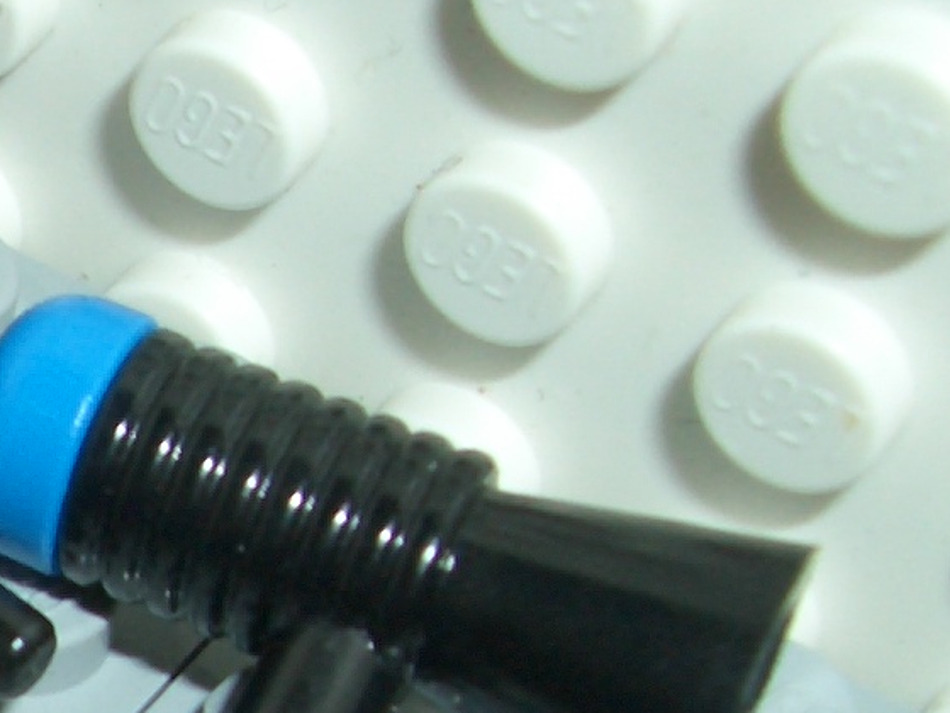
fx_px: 3952
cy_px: 827
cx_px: -852
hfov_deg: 12.3
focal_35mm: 144
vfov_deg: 10.2
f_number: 4.3
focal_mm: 5.8
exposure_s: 1/60
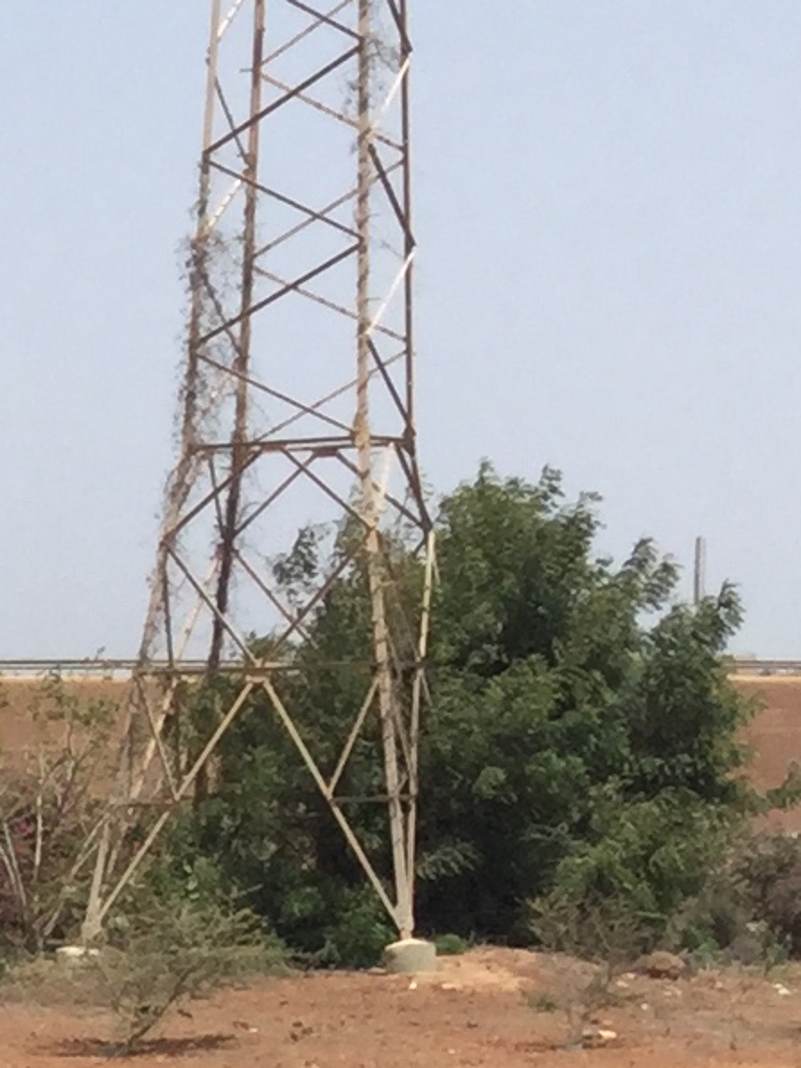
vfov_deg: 11.1
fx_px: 5247
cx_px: -1189
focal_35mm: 170
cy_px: 1644
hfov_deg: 8.0
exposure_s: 1/1217
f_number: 2.4
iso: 25
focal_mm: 3.3
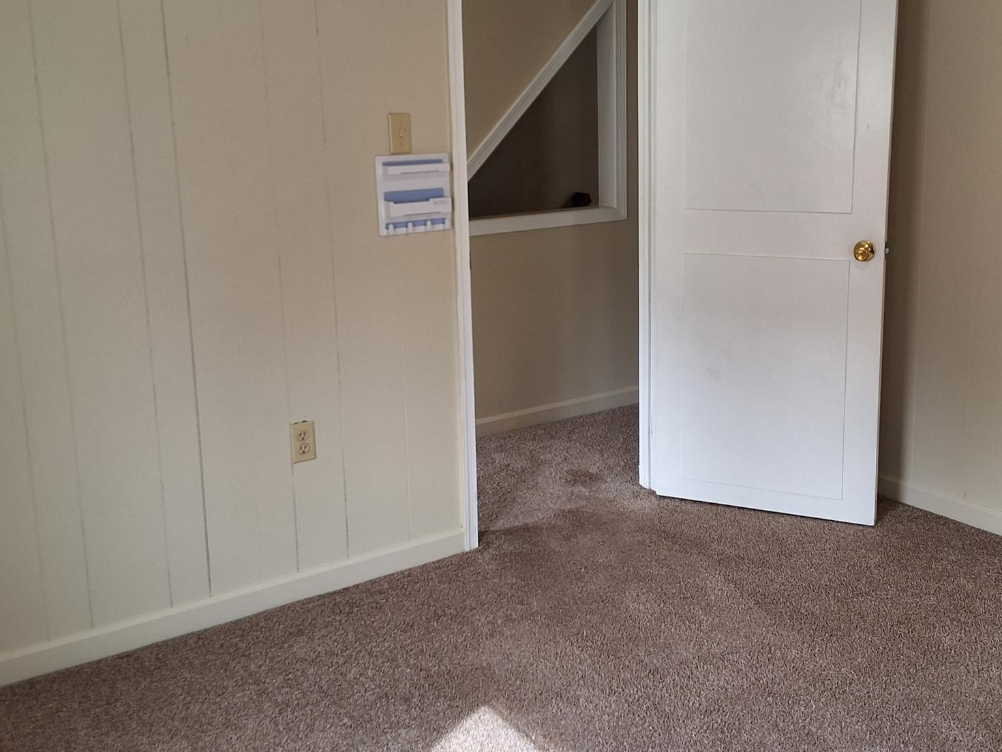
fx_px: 1129
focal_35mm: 39
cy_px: 310
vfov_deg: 36.7
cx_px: 568
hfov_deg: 47.7
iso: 50
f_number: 1.9
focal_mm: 2.91
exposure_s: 1/40
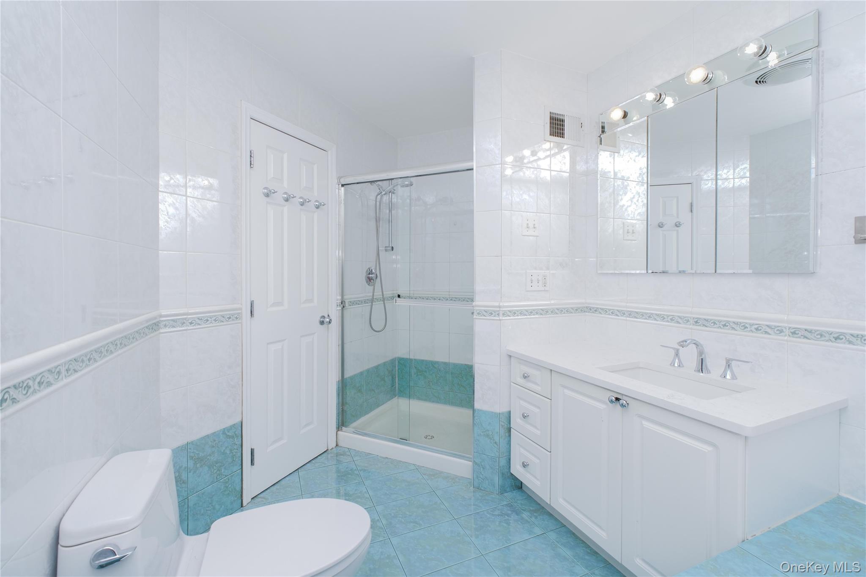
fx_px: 361
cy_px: 288
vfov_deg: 77.3
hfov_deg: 100.4
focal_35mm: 15
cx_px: 433
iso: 125
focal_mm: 10
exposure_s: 1/80
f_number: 8
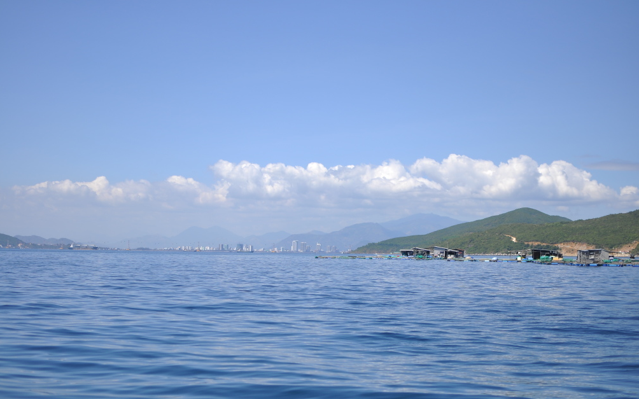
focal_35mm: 55
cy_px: 213
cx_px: 314
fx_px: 949
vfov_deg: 23.7
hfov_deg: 37.2
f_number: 2.2
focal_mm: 35
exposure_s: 1/4000
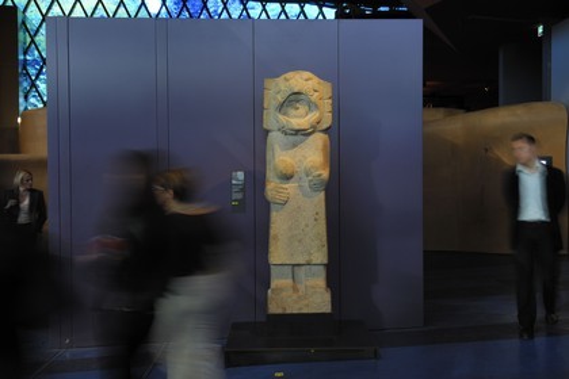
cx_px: 284
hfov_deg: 57.2
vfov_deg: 40.0
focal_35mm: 33
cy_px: 190
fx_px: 522
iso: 100
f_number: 5.6
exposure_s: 1/2.5
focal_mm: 22
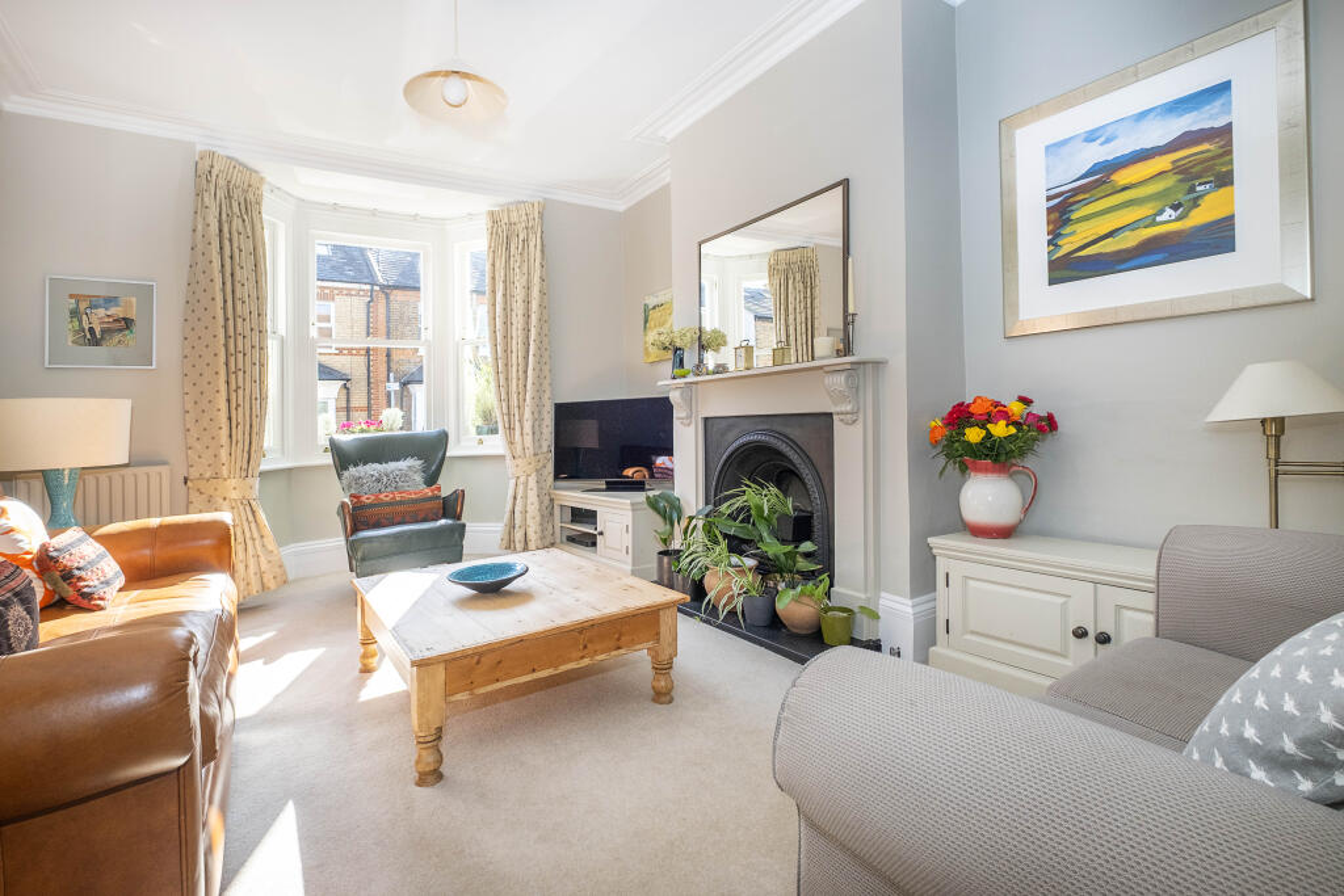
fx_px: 560
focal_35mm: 15
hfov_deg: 100.4
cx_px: 672
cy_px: 448
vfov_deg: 77.3
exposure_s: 1/80
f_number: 6.4
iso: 320
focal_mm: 10
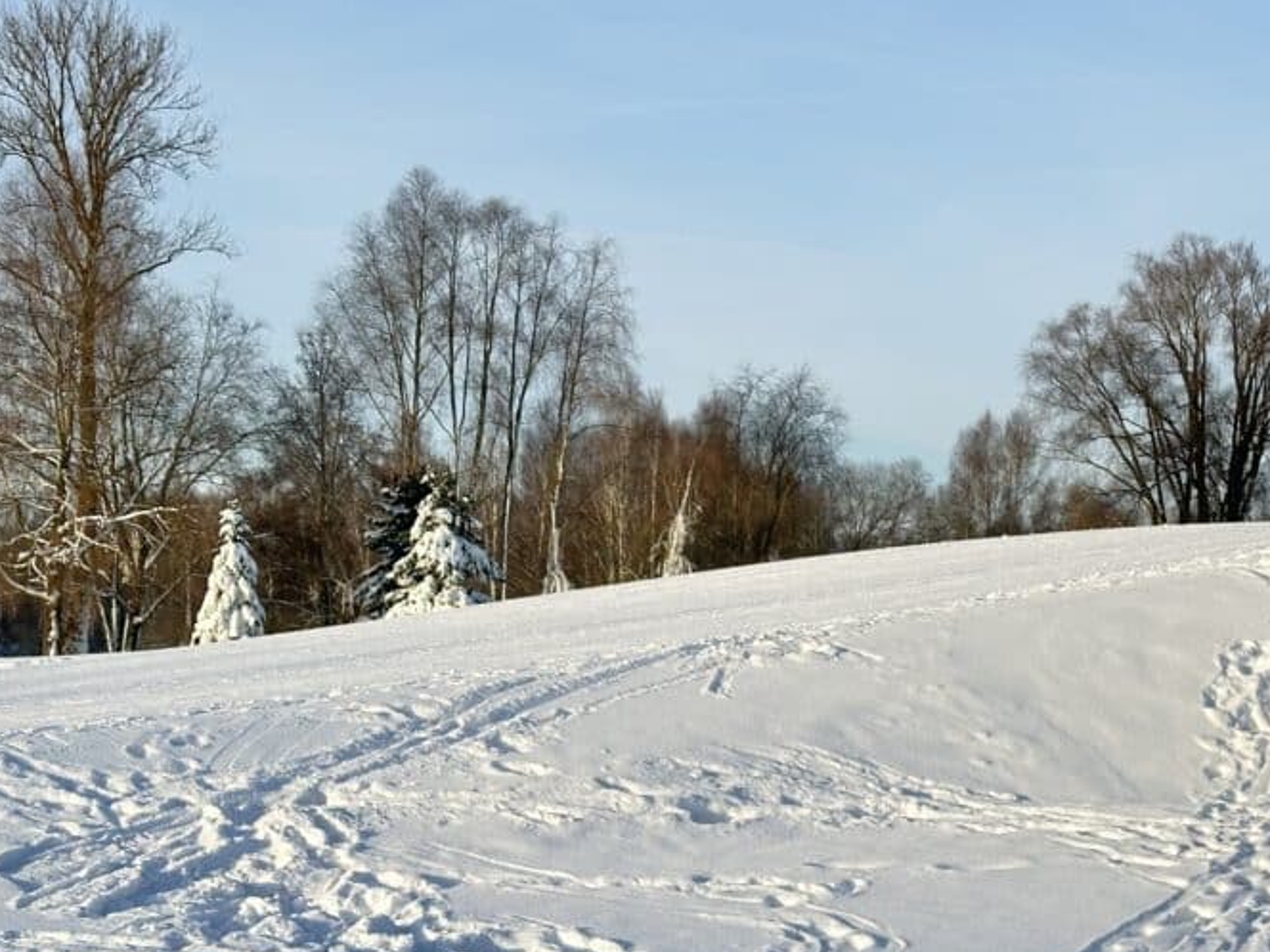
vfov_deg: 19.8
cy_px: 669
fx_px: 2715
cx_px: 907
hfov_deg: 26.1
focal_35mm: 74
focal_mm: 6.86
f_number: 1.78
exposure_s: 1/1992
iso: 64
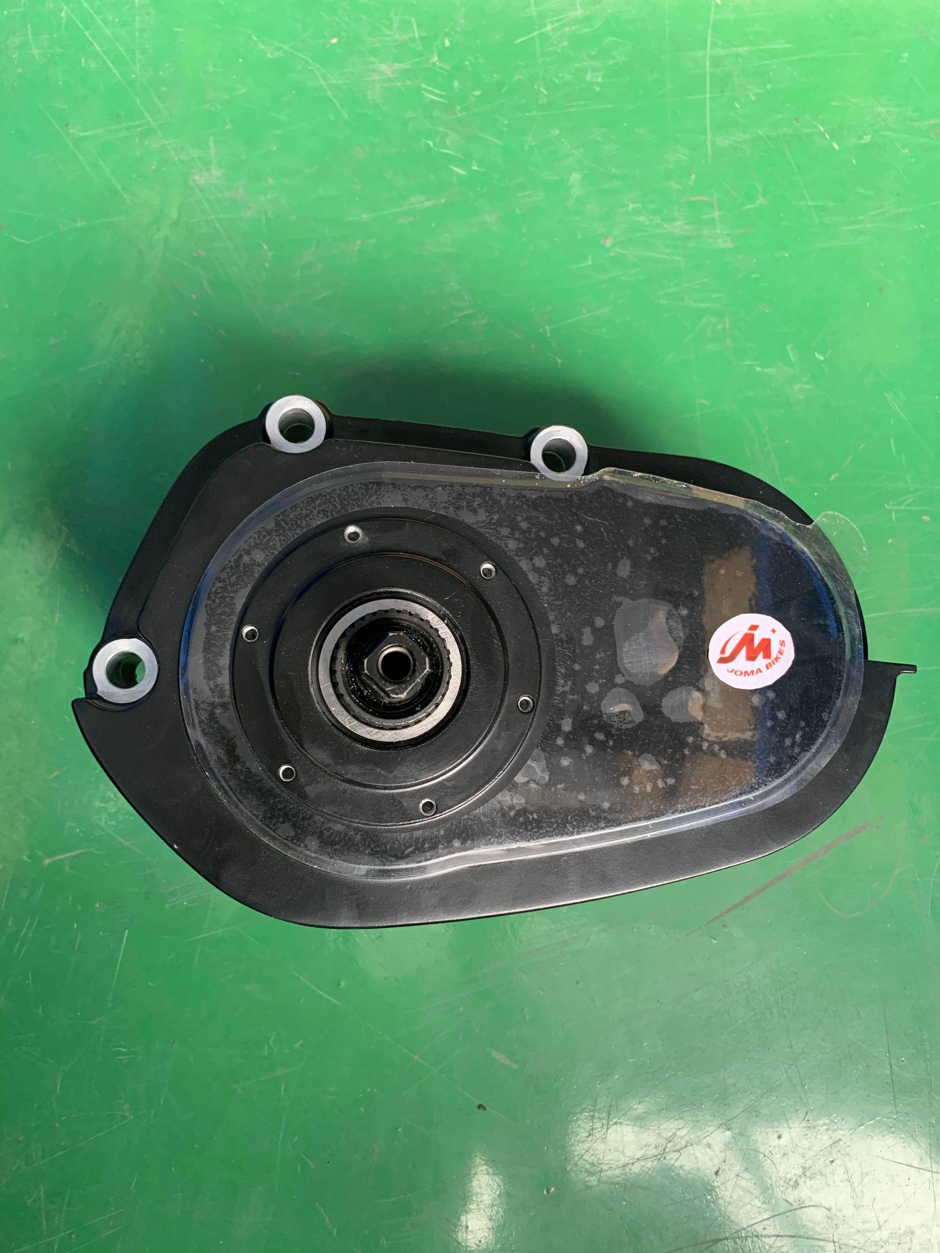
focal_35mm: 26
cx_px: 470
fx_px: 941
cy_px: 626
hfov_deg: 53.1
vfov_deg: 67.3
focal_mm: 4.25
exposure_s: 1/60
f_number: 1.8
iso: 125
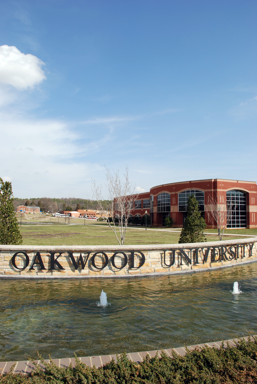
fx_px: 288
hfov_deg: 48.0
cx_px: 128
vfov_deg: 67.3
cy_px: 192
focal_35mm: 27
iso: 100
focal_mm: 18
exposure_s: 1/200
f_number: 7.1
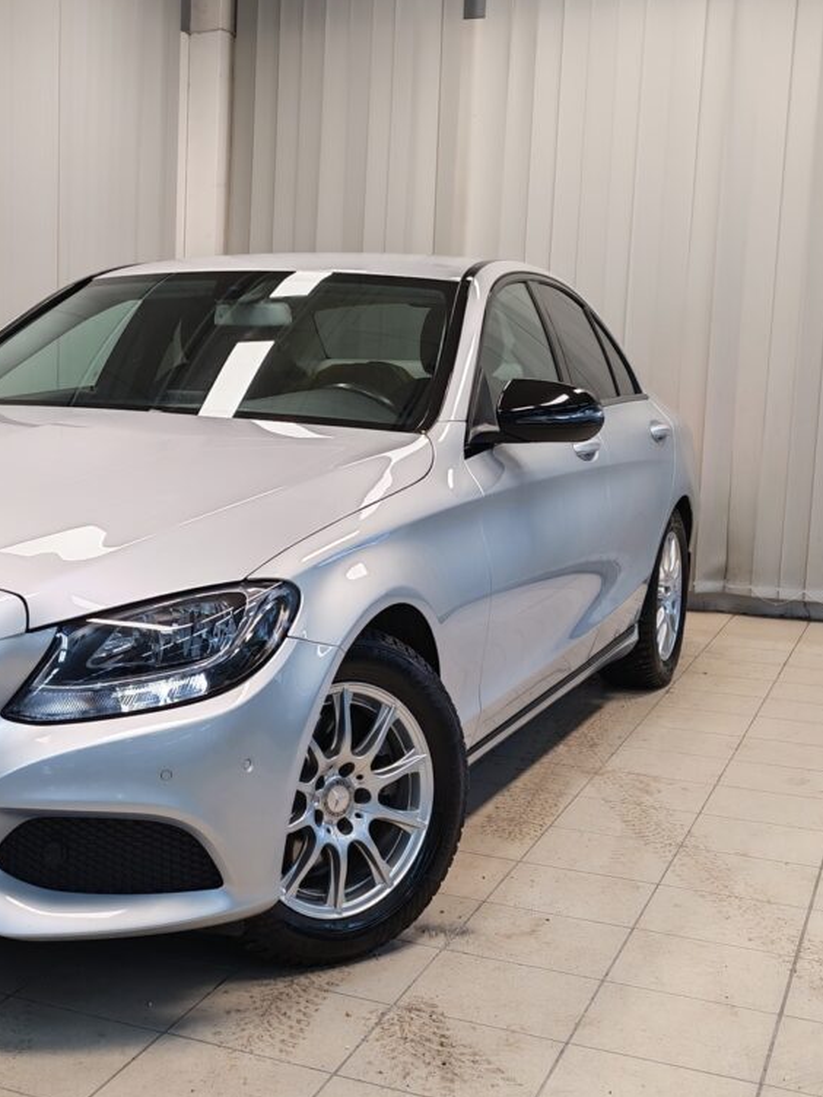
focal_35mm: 49
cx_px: 109
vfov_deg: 38.9
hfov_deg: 28.7
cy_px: 544
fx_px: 1553
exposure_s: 1/50
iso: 50
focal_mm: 5.4
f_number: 1.6
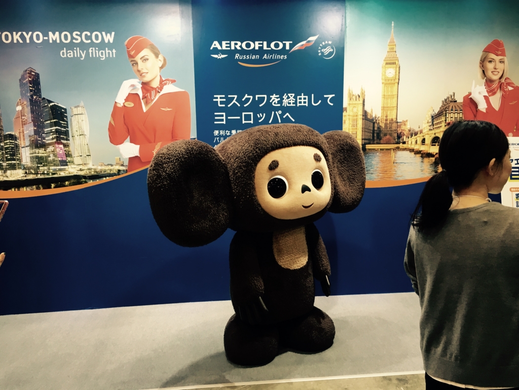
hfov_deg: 61.7
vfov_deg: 48.2
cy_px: 195
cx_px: 260
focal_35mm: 29
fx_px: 435
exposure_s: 1/30
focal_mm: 4.15
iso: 64
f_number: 2.2
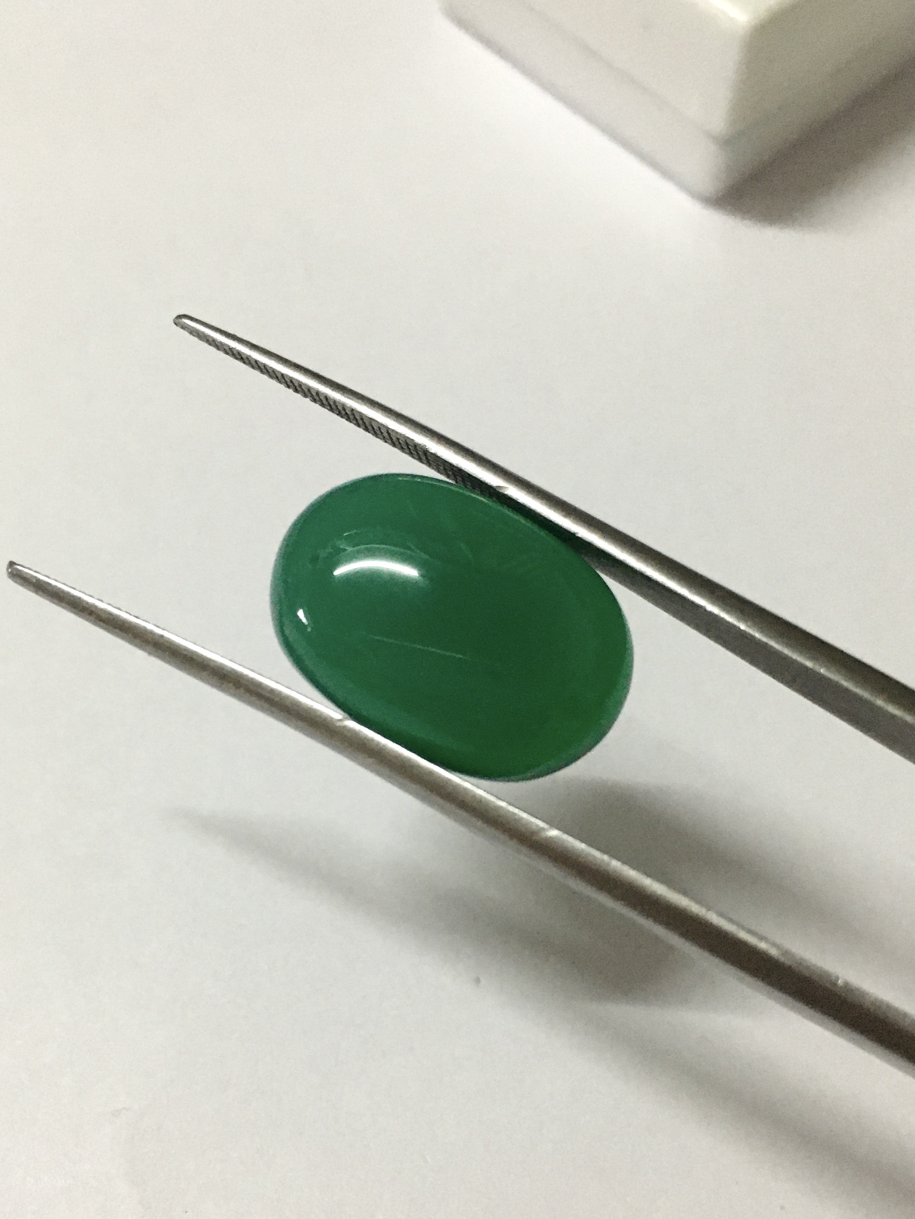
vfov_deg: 61.7
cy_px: 610
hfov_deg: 48.2
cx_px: 458
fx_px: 1022
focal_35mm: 29
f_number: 2.2
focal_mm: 4.15
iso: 250
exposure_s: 1/33
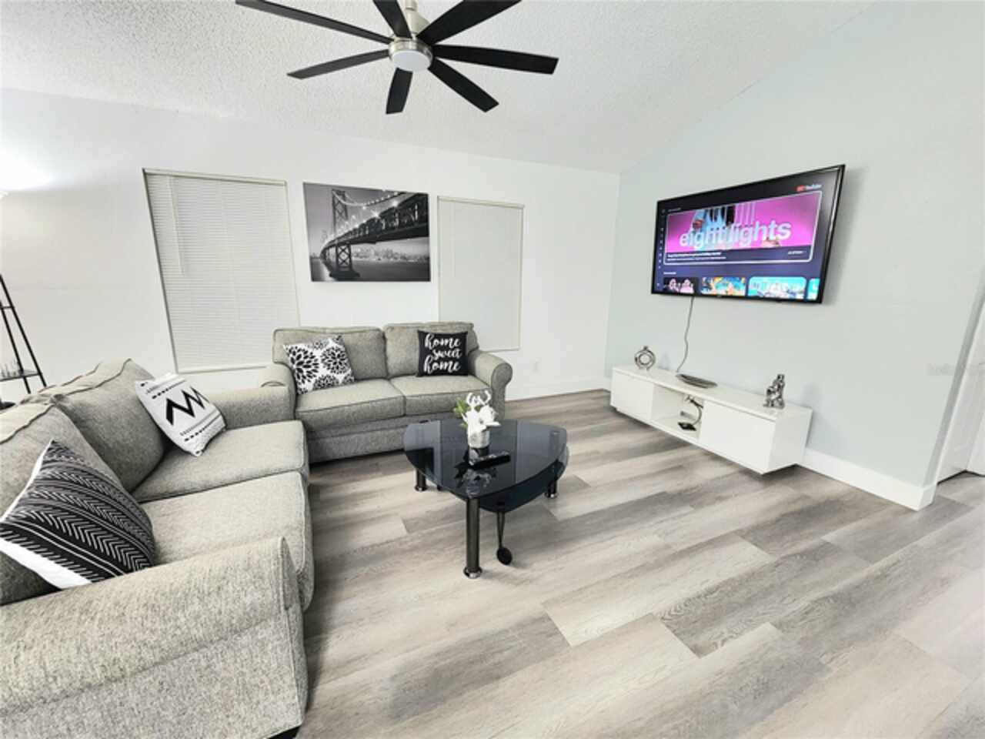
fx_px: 370
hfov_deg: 106.2
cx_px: 492
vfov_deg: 89.9
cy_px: 370
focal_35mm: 13
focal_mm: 2.2
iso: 320
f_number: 2.2
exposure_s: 1/30
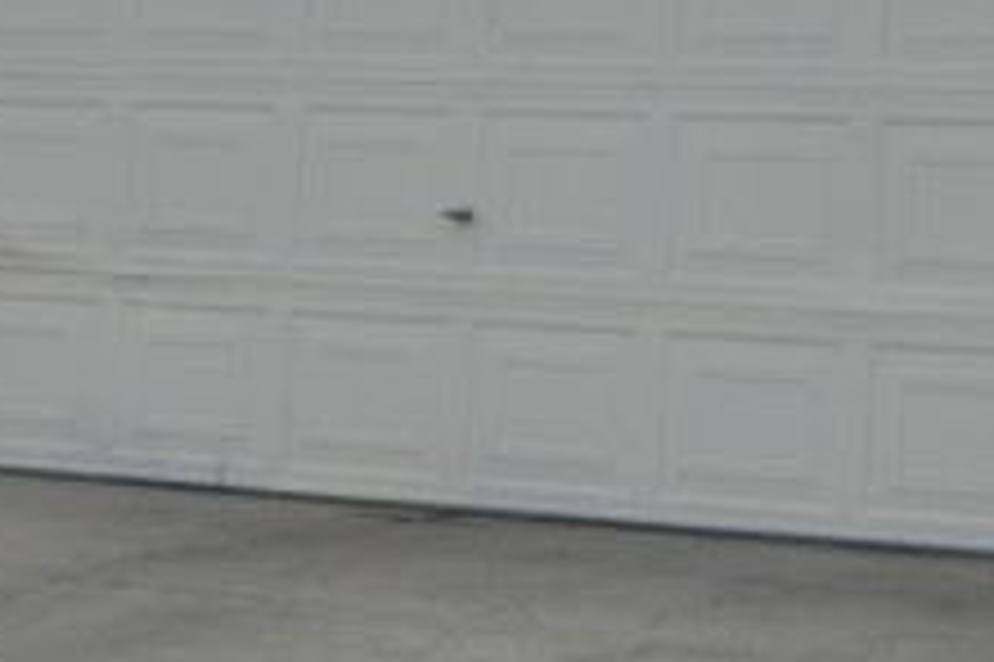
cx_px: 1174
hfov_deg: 17.8
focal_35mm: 110
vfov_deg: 12.1
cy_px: -144
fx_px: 3035
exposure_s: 1/125
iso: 125
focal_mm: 10
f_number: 5.6
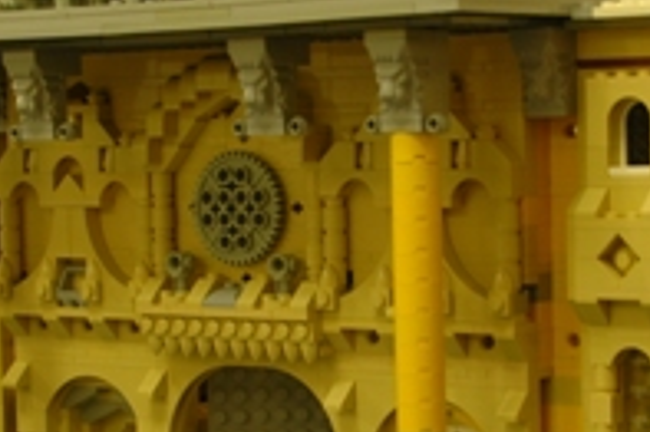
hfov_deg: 16.6
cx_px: 429
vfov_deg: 11.1
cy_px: 261
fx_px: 2228
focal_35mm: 124
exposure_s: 1/6
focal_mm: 27
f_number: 3.8
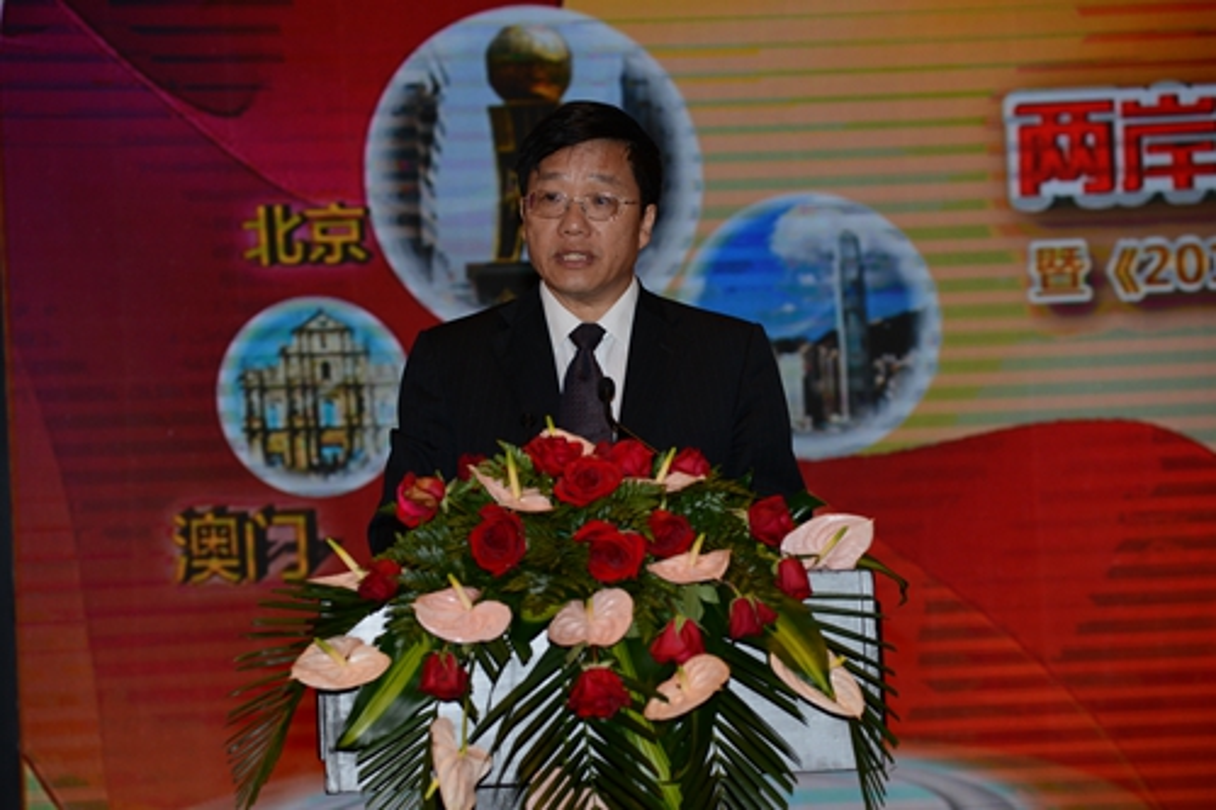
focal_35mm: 135
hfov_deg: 15.2
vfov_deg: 10.2
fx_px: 4558
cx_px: 608
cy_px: 405
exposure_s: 1/200
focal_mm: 135
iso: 640
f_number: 4.5
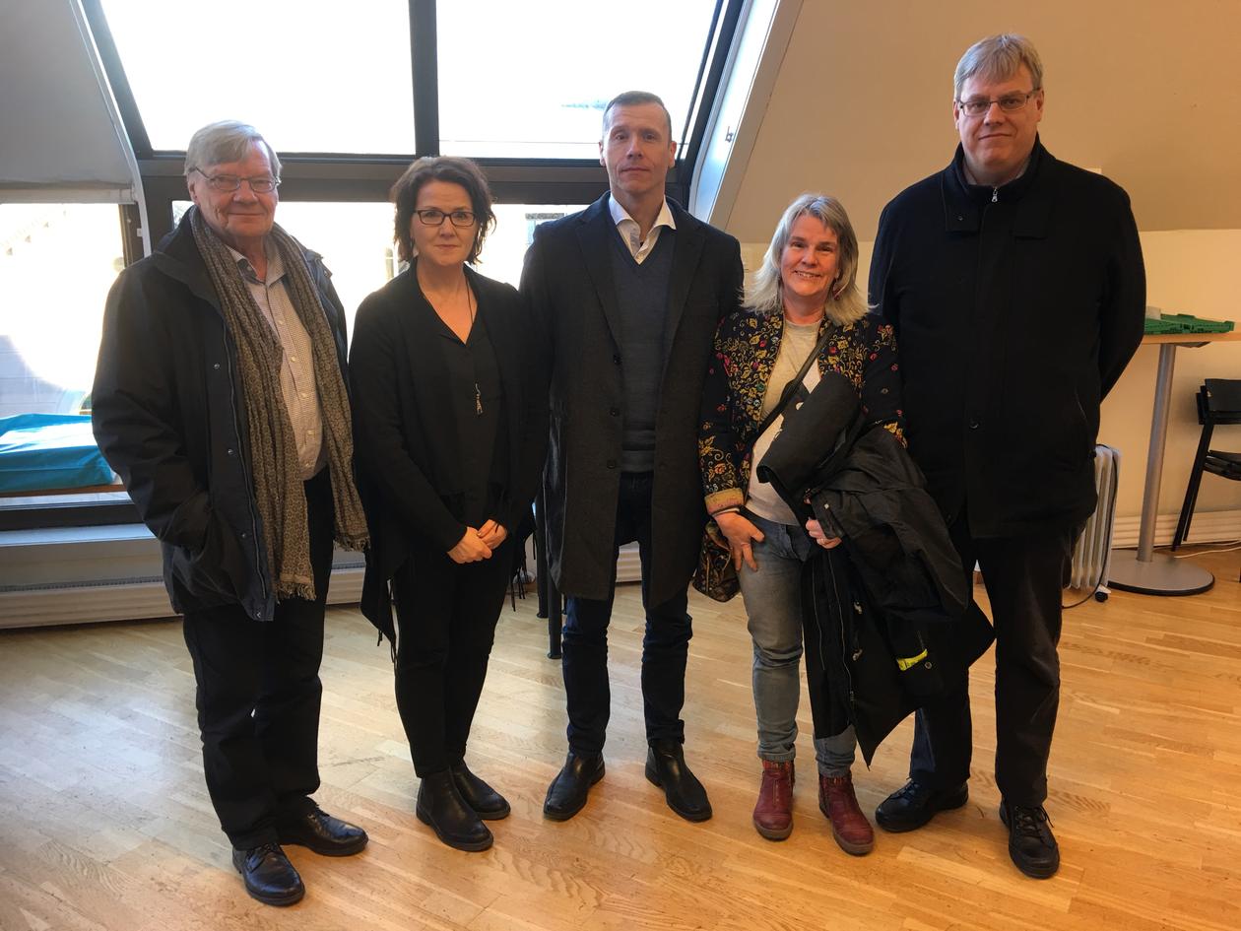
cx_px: 620
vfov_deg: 48.2
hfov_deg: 61.7
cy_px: 466
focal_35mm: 29
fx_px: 1040
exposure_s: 1/17
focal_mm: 4.15
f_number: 2.2
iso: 32
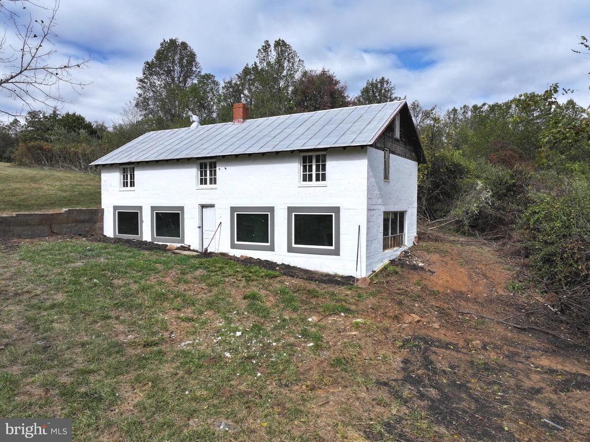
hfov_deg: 71.6
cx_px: 295
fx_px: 409
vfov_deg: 56.8
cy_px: 221
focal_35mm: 24
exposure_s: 1/2000
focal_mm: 12.29
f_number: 2.8
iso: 100
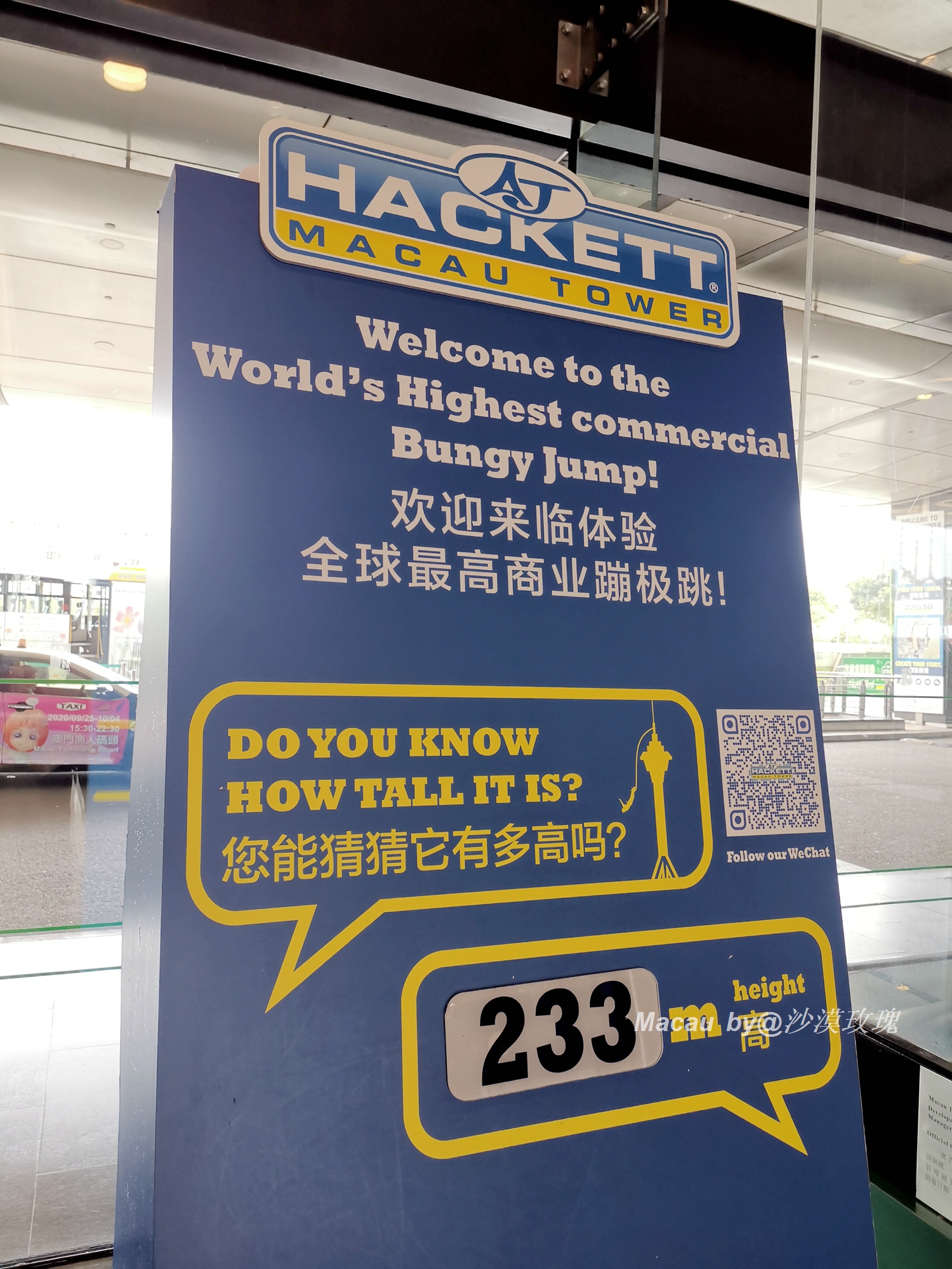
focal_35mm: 27
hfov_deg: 51.4
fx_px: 990
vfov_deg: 65.3
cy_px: 634
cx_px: 476
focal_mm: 4.75
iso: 80
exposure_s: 1/100
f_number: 1.8
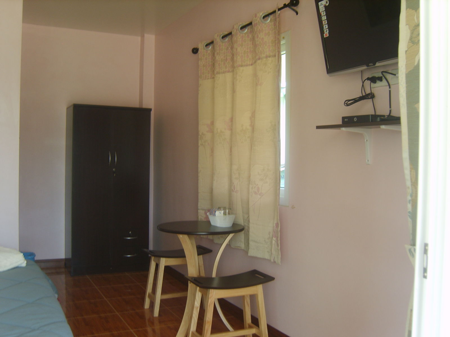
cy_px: 168
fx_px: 455
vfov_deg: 40.7
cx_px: 225
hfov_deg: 52.6
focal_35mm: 35
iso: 50
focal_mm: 7.4
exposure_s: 1/60
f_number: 2.8
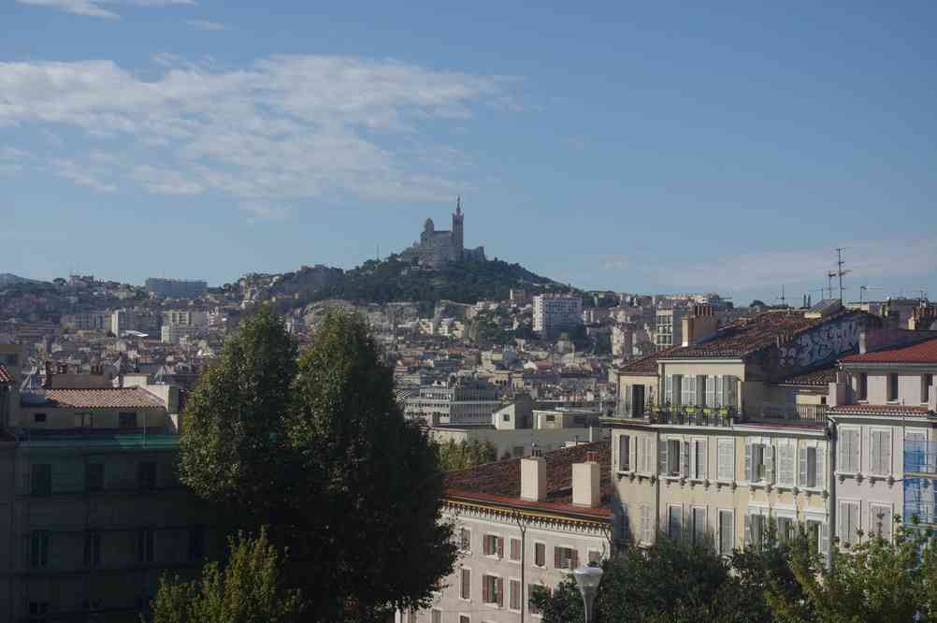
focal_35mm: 82
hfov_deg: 24.6
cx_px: 468
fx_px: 2145
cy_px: 312
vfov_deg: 16.5
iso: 100
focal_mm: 55
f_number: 9.5
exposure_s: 1/250
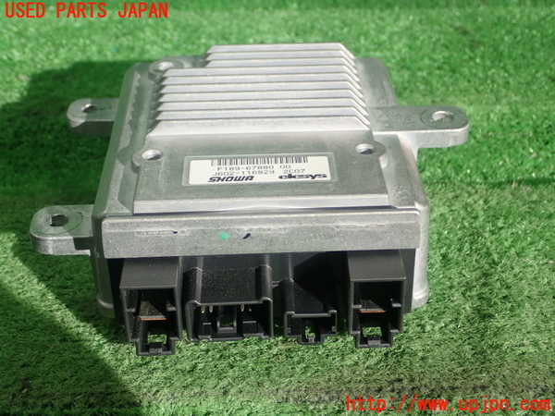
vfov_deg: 25.7
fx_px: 914
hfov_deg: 33.8
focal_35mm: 57
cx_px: 278
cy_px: 208
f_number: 3.5
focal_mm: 10.29
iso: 125
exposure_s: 1/100
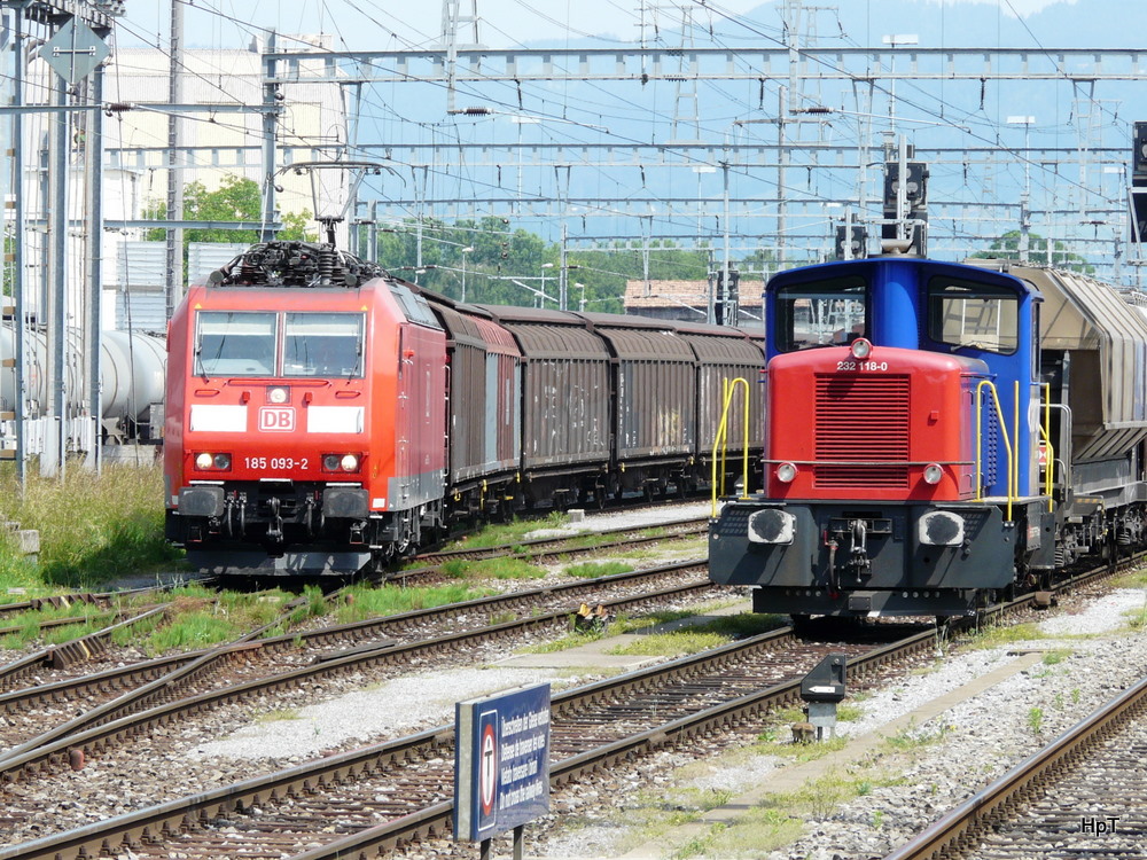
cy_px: 430
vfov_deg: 6.8
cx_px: 574
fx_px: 7223
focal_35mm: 218
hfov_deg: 9.1
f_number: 5.6
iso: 100
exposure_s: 1/250
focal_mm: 35.9
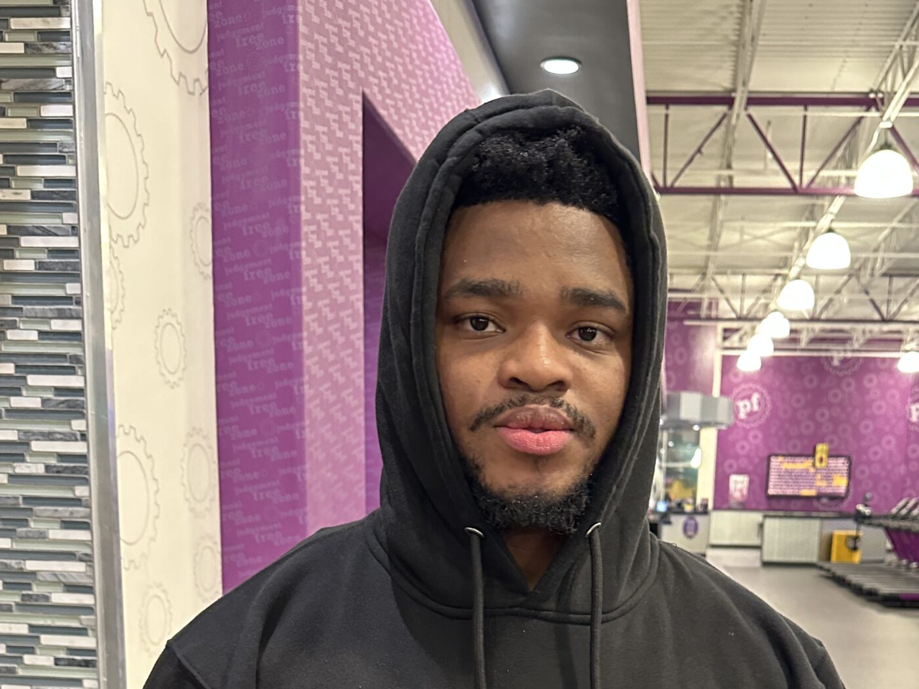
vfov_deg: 30.2
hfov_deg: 42.6
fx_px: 1168
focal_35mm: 44
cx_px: 573
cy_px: 713
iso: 640
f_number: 1.78
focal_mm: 6.86
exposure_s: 1/40
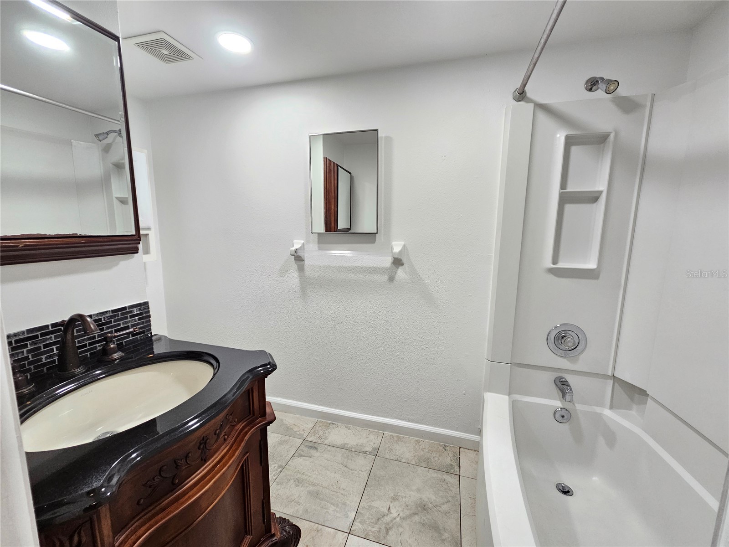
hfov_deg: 106.2
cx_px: 364
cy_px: 274
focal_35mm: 13
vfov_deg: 89.9
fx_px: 274
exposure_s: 1/77.4
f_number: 2.2
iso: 250
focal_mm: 2.2
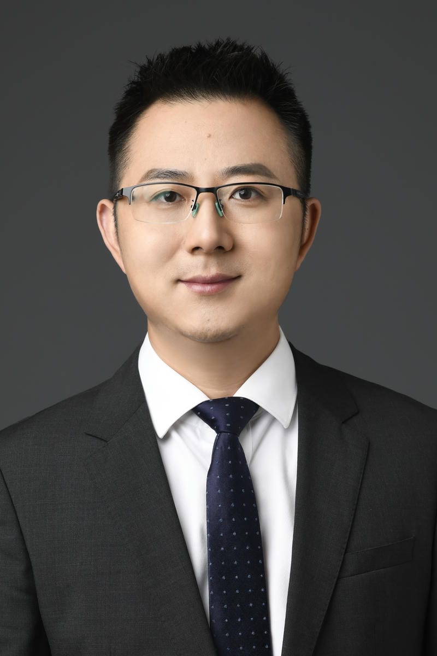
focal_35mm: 85
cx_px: 218
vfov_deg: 23.9
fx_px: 1548
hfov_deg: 16.1
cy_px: 328
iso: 100
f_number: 6.3
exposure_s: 1/200
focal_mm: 85
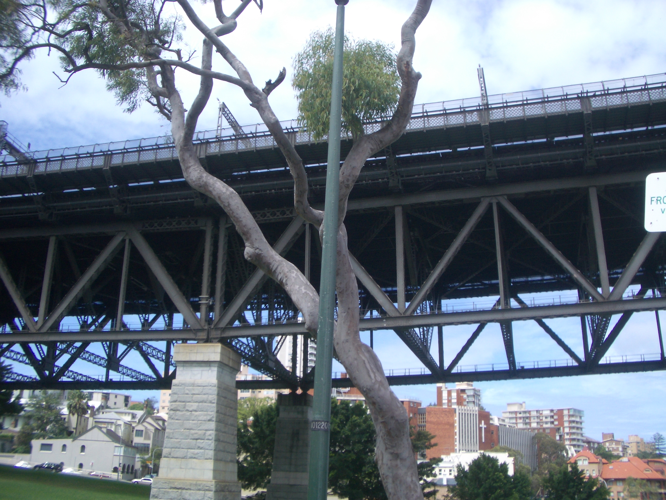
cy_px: 250
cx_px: 333
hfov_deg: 52.6
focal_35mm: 35
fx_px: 673
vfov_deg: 40.7
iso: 50
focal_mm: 5.8
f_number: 4.3
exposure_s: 1/320
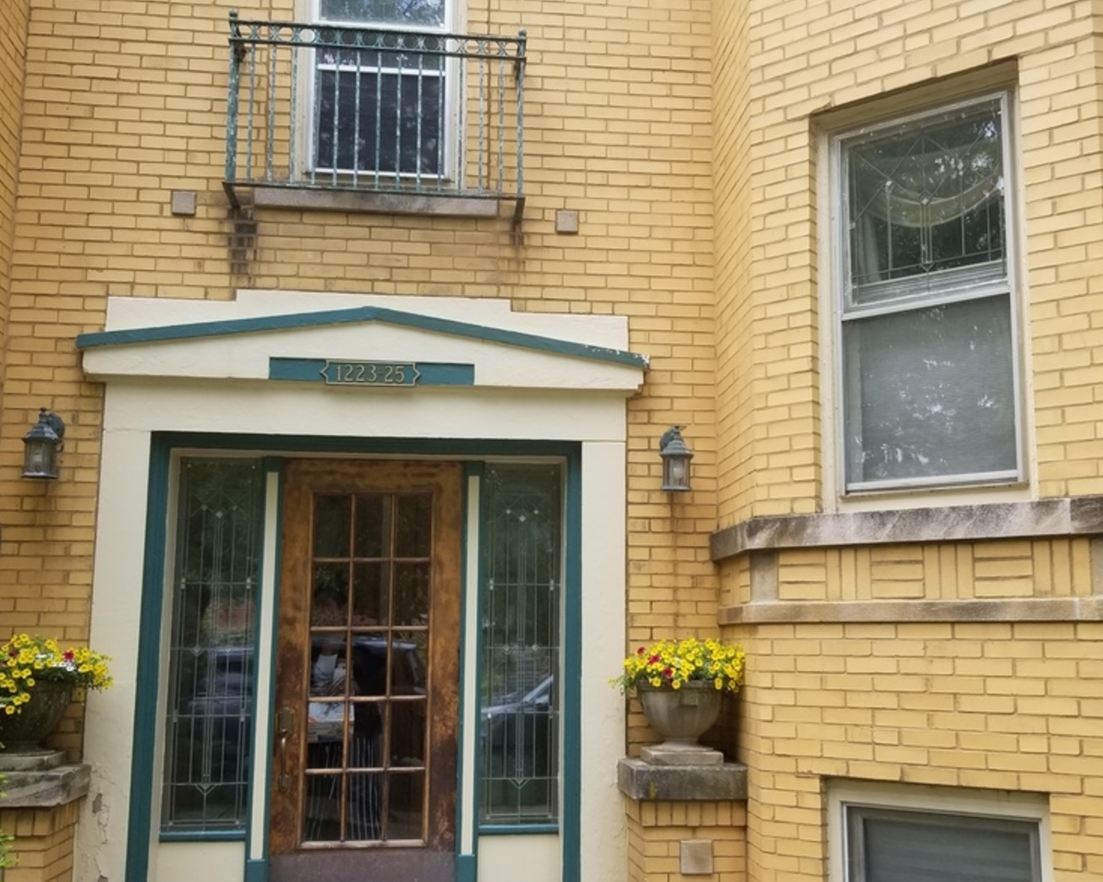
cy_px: 442
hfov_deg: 62.2
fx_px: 914
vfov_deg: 51.5
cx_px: 546
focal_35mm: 28
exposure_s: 1/456
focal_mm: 4.3
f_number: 1.7
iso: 50
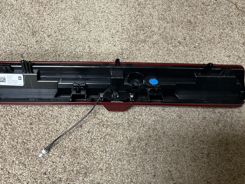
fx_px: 248
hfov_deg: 52.5
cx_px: 109
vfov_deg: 40.5
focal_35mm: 35
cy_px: 74
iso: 250
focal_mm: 3
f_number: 1.8
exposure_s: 1/60
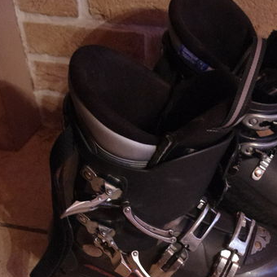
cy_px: 161
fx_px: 570
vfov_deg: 27.3
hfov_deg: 27.0
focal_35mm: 63
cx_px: 200
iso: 6400
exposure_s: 1/10
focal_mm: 28
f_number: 5.6
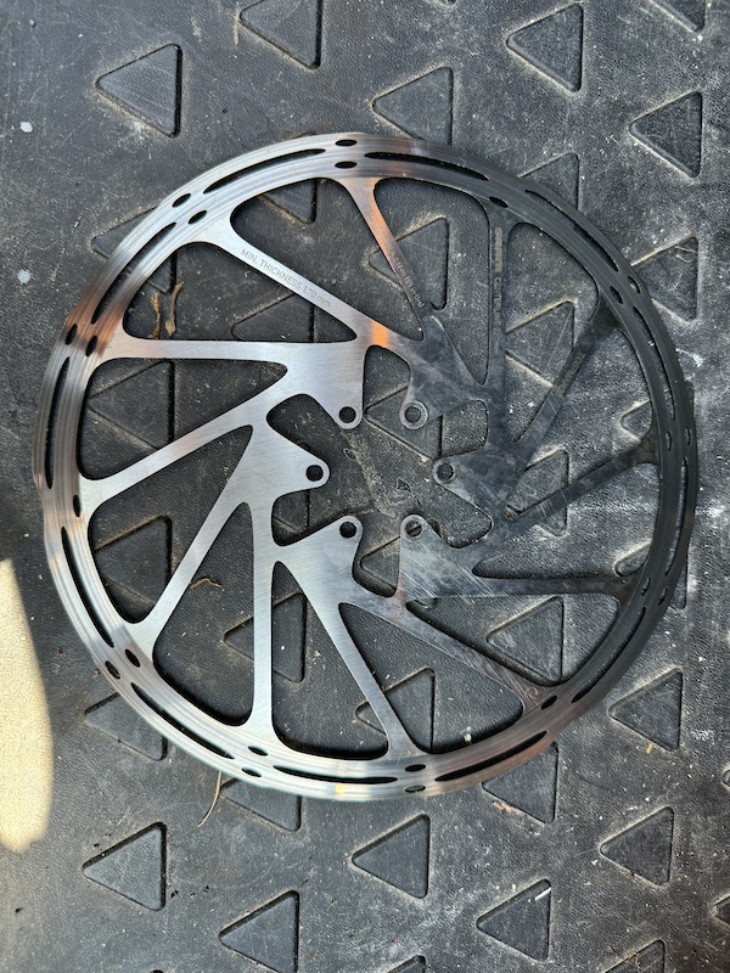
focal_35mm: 24
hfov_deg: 56.8
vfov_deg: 71.6
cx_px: 365
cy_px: 486
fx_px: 675
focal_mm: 6.76
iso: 80
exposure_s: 1/156
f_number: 1.78
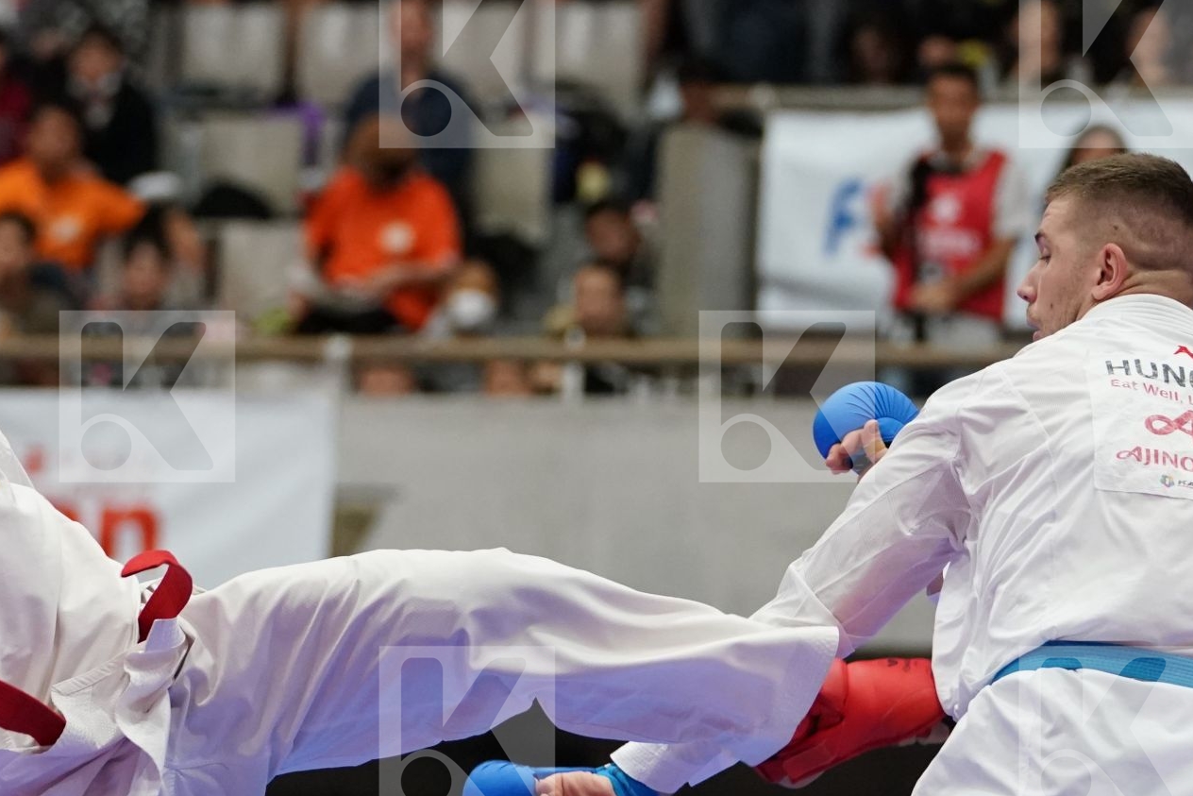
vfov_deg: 5.2
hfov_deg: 7.9
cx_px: 467
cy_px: 397
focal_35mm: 262
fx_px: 8683
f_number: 2.8
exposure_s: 1/1000
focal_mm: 123
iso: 3200
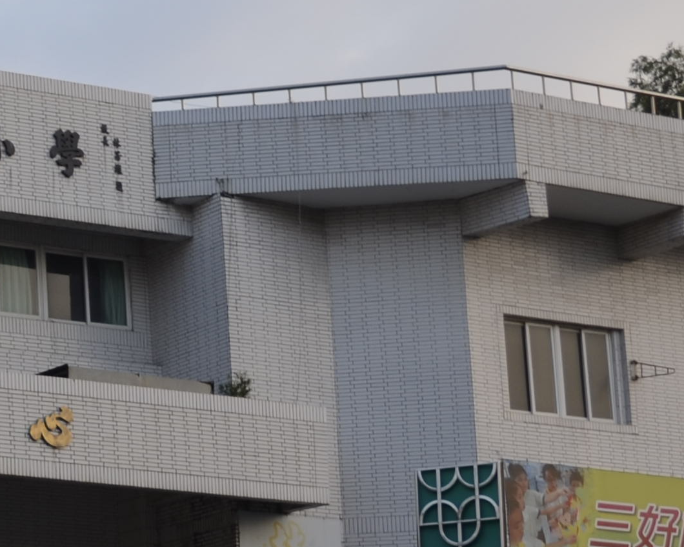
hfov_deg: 12.9
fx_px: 2777
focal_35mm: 137
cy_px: 468
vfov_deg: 11.2
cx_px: -512
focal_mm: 21
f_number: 4
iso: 100
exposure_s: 1/200
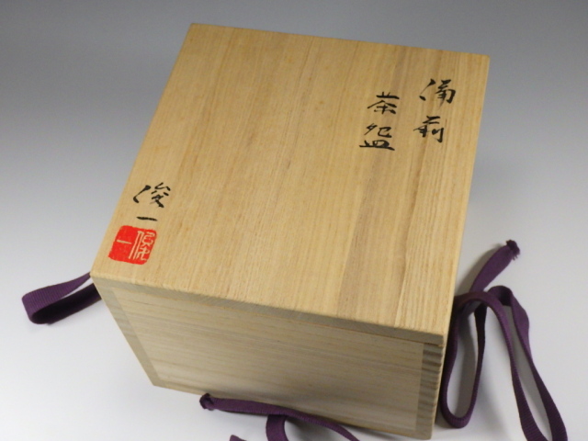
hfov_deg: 37.5
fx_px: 866
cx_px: 294
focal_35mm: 51
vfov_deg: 28.6
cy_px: 220
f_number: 4.4
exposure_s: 1/60
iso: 160
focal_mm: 9.1
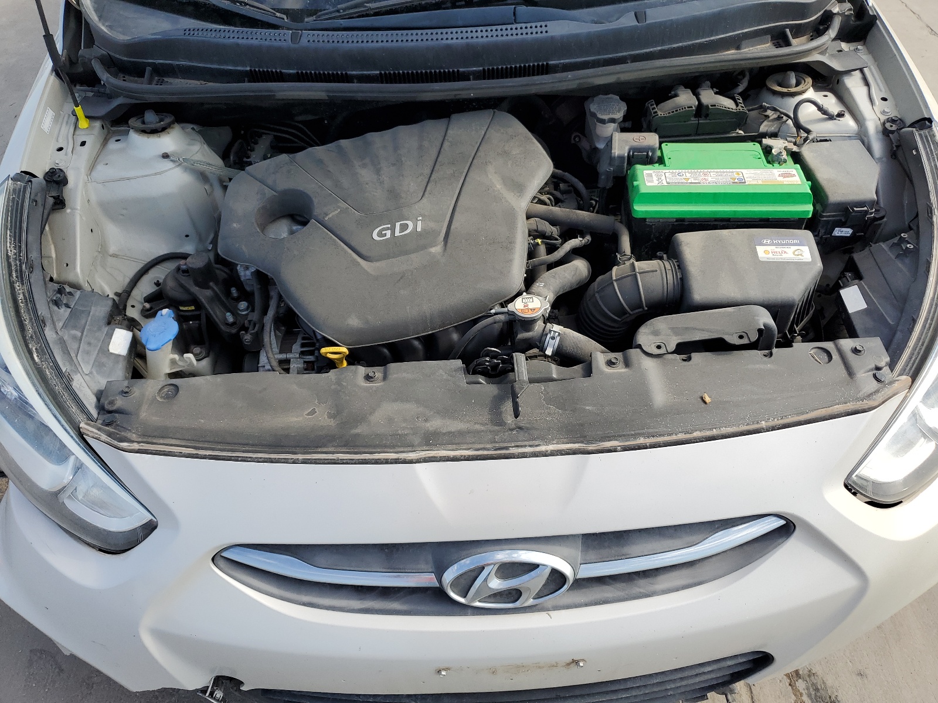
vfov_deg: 53.1
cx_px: 469
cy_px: 352
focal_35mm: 26
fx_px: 705
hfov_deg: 67.3
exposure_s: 1/1250
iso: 50
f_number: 1.5
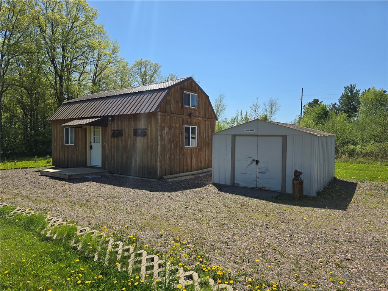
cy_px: 146
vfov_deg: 58.9
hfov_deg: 73.9
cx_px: 194
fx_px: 258
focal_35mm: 23
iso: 12
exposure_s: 1/845
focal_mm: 6.3
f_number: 1.7
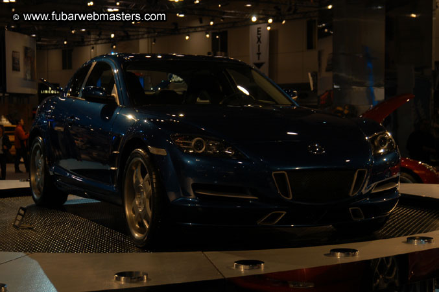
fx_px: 877
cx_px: 220
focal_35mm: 72
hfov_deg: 28.1
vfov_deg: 18.9
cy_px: 146
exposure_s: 1/60
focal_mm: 48
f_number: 5
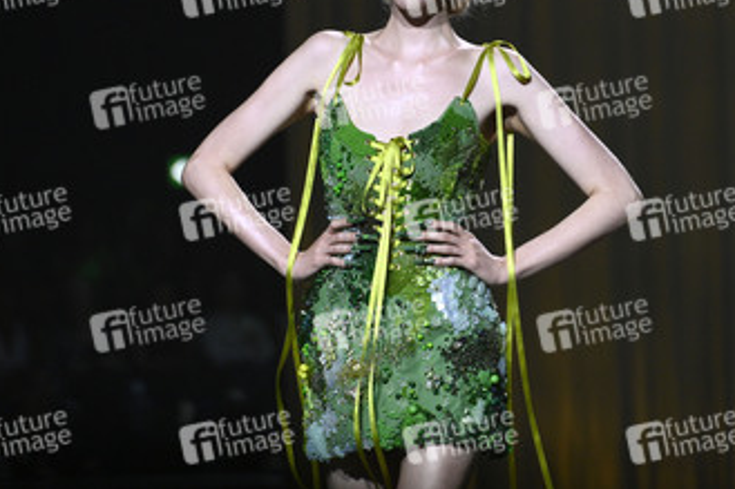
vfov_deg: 3.3
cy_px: 159
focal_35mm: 411
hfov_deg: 5.0
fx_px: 8387
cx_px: 401
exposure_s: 1/250
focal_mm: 300
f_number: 7.1
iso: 4000
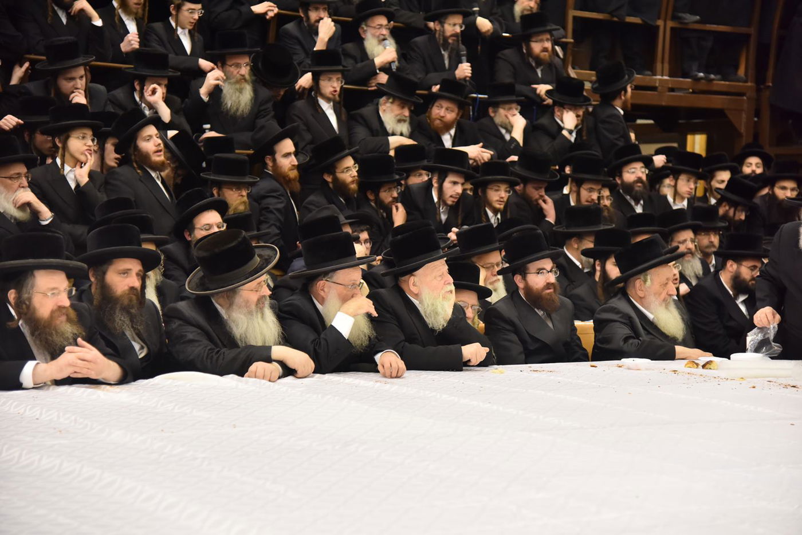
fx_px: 1738
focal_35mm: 78
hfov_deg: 26.0
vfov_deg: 17.5
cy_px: 268
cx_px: 401
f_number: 4
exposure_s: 1/100
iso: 1600
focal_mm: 78
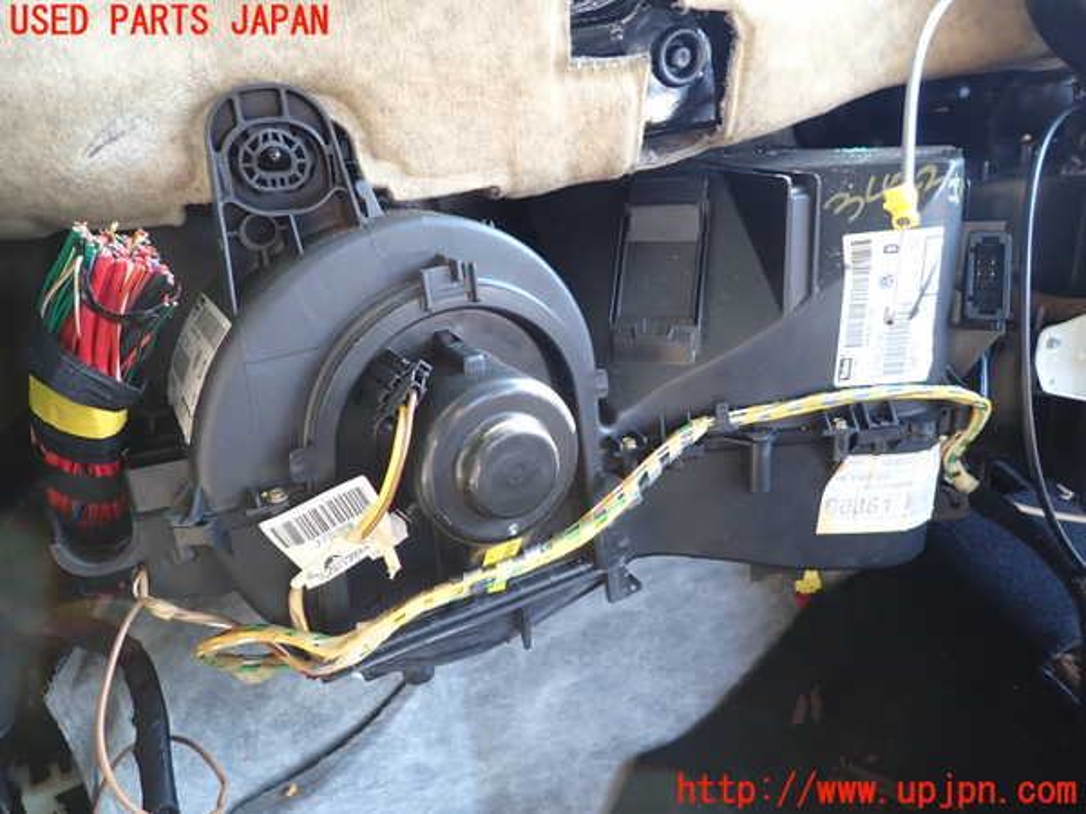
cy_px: 407
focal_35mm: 25
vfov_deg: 54.9
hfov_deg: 69.4
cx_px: 543
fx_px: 784
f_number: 2
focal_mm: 4.5
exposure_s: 1/60
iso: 125
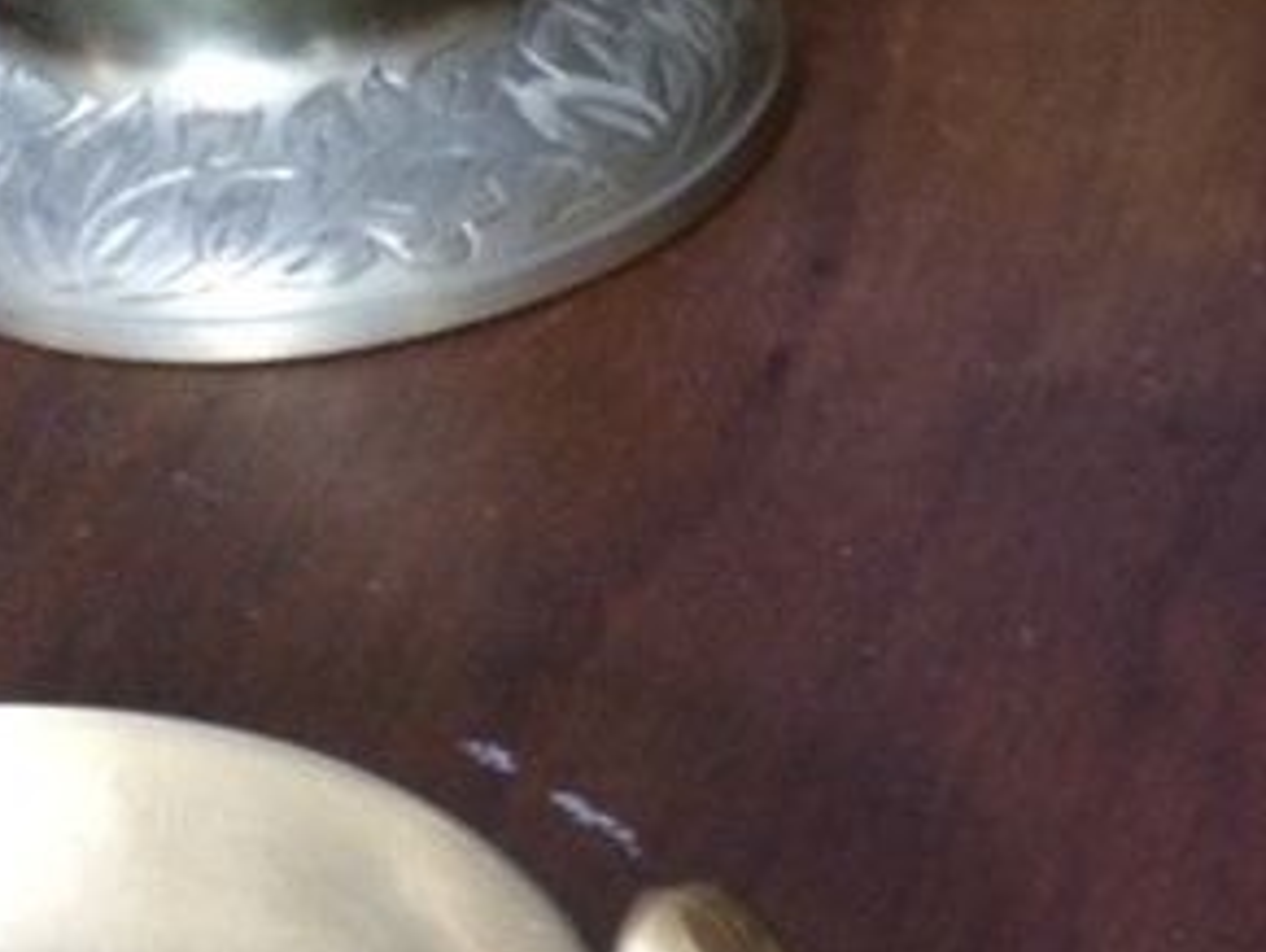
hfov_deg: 18.6
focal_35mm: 93
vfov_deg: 14.8
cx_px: 1908
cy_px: 1417
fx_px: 3404
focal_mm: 4.12
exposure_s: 1/24
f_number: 2.2
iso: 320
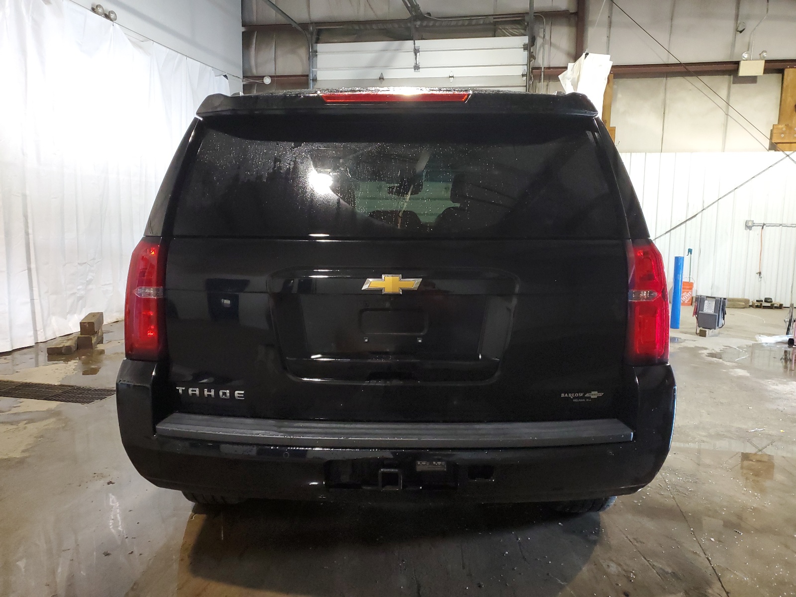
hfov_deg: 67.3
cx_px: 398
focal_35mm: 26
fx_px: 598
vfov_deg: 53.1
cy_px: 298
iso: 335
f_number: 1.5
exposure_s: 1/30
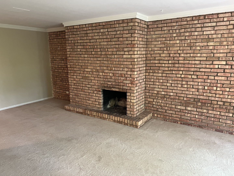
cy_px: 88
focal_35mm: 26
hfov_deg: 67.3
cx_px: 117
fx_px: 176
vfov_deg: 53.1
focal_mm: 5.7
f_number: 1.5
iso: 320
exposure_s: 1/60
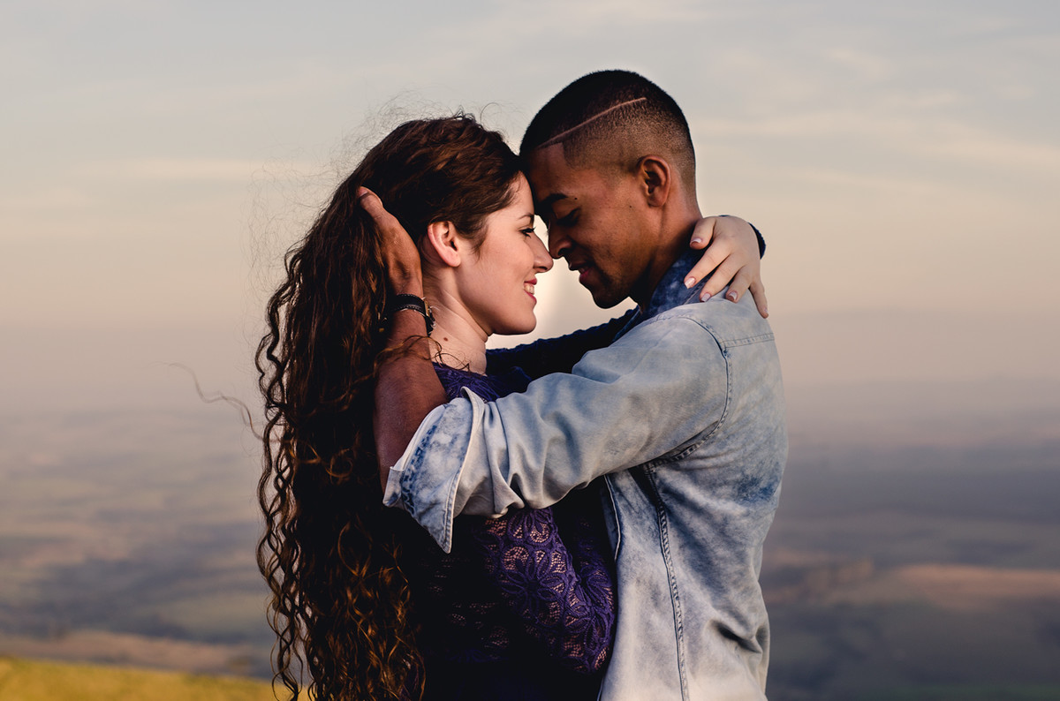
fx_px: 2203
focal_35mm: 75
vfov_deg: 18.1
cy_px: 350
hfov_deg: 27.1
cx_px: 530
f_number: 4
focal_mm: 50
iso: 100
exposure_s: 1/250
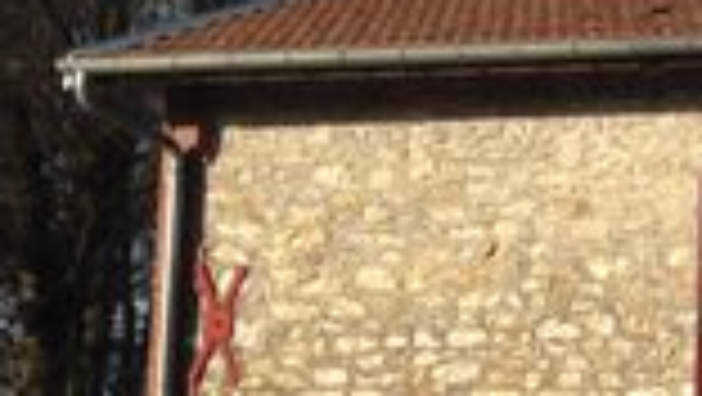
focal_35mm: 138
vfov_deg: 8.8
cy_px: 198
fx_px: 2571
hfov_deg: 13.7
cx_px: 1305
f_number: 2.4
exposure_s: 1/1595
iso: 50
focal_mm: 4.12
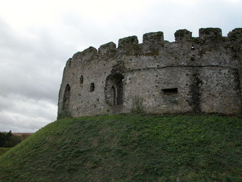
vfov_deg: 40.7
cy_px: 91
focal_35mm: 35
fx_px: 245
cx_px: 121
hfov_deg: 52.6
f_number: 4.5
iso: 100
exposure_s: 1/147
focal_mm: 8.9
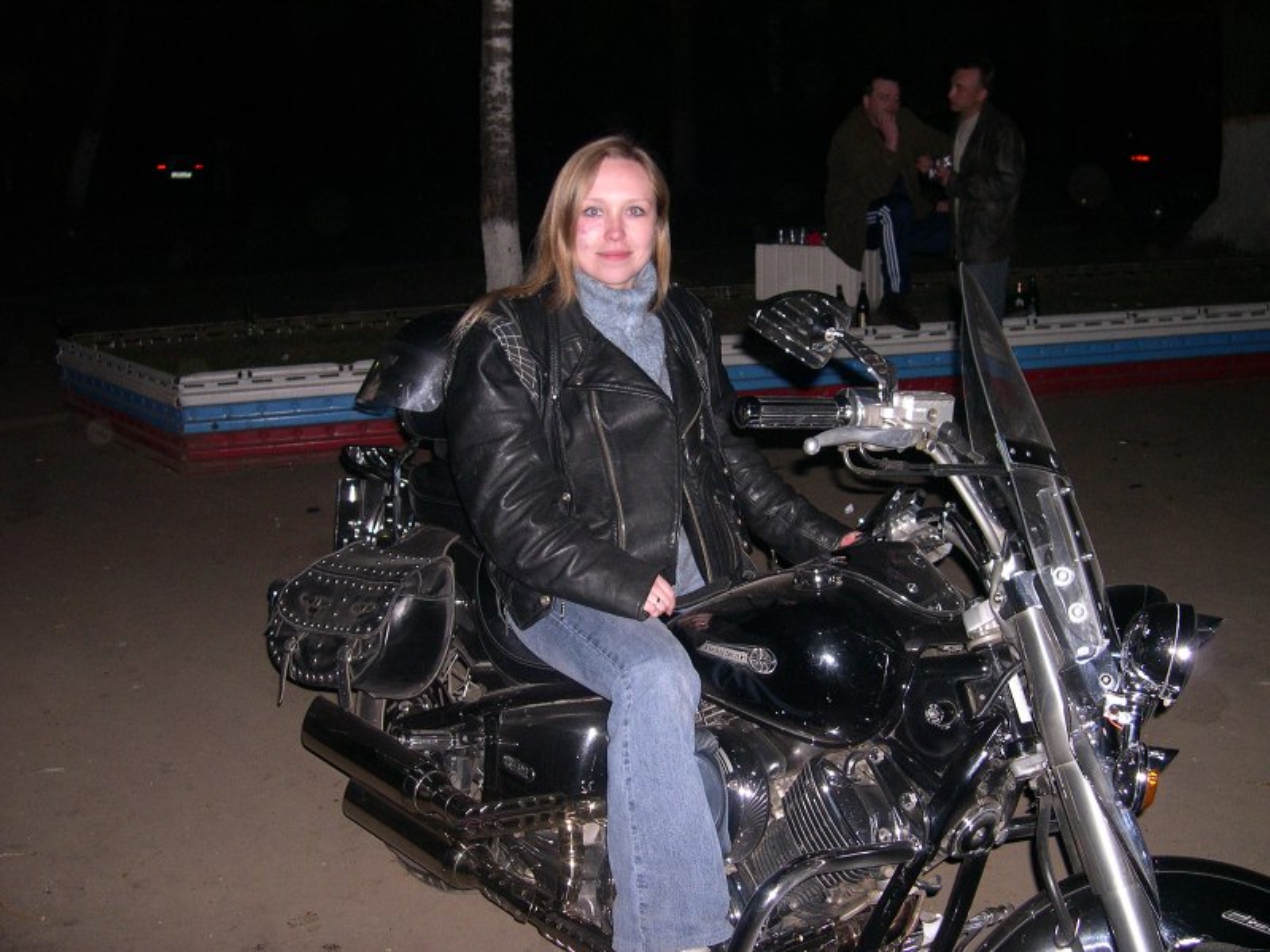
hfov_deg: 49.0
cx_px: 635
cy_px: 476
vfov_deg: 37.7
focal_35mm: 38
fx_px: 1394
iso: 329
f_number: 2.8
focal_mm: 8
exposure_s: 1/60
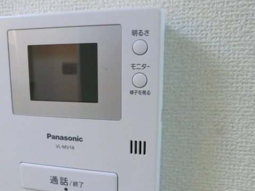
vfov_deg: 43.9
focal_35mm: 32
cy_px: 118
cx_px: 106
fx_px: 236
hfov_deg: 56.5
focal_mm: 4.3
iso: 500
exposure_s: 1/60
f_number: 3.2
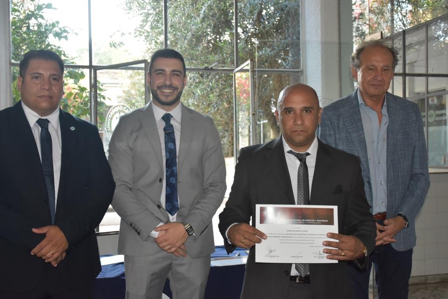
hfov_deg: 47.9
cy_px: 150
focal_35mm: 40
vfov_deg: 33.0
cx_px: 224
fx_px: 504
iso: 1250
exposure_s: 1/125
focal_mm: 27
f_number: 5.6
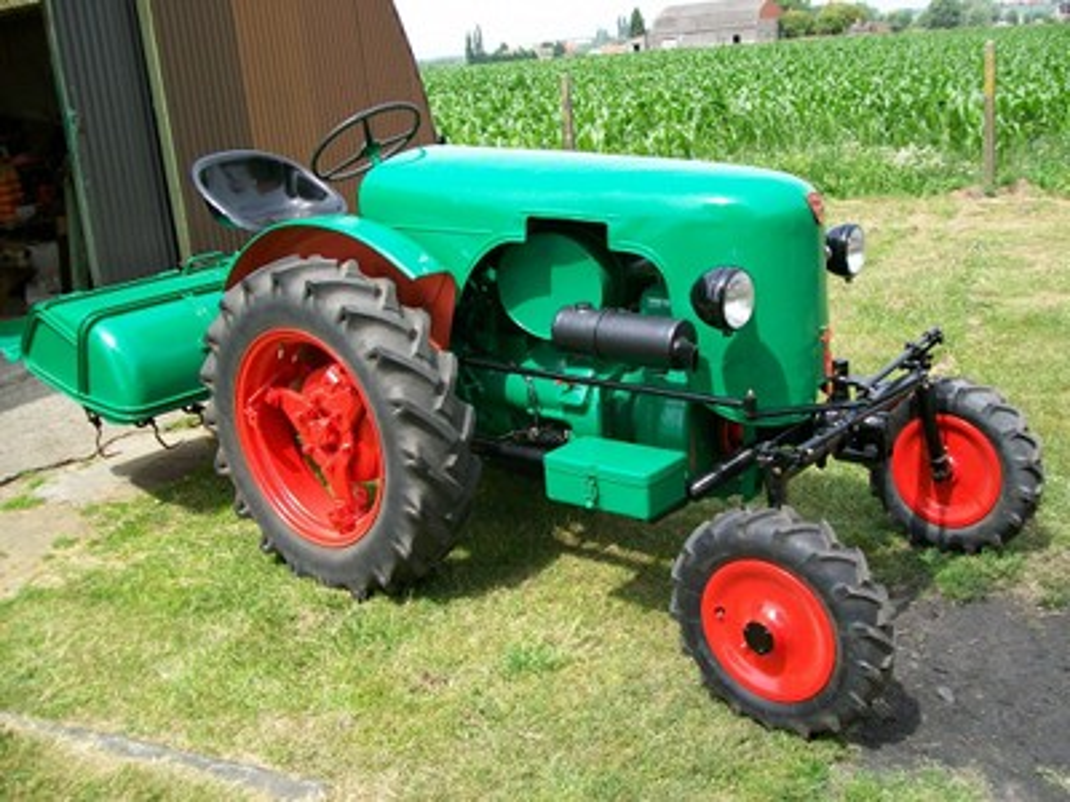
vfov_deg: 39.7
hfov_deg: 51.4
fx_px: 1113
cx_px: 535
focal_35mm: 36
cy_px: 401
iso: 64
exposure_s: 1/400
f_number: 2.7
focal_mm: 6
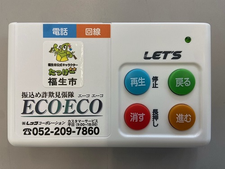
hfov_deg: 69.4
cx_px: 112
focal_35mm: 25
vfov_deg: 54.9
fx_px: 162
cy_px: 84
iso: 80
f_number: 1.8
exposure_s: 1/100
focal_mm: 4.25
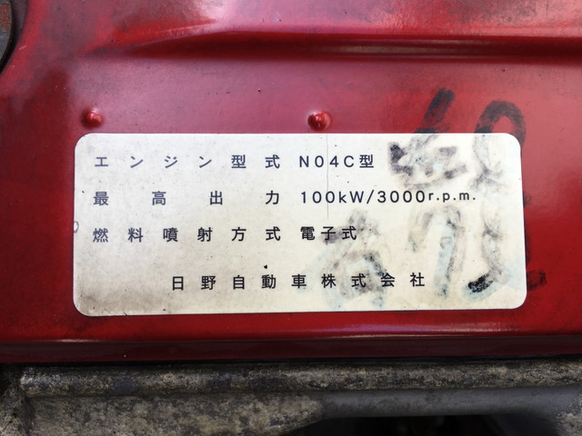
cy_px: 218
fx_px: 488
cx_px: 291
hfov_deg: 61.7
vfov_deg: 48.2
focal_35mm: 29
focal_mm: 4.15
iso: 25
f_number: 2.2
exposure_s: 1/246
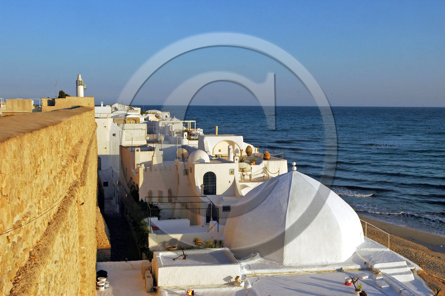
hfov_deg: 46.4
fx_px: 519
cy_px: 148
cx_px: 222
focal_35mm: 42
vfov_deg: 31.8
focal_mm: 28
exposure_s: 1/400
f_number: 10
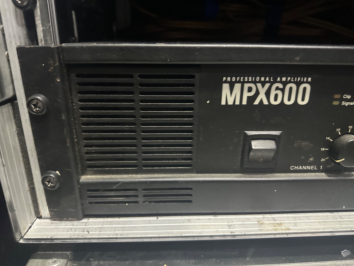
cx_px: 177
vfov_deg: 56.8
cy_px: 133
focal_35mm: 24
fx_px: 245
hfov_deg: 71.6
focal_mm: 6.86
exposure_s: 1/30
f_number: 1.78
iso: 1250
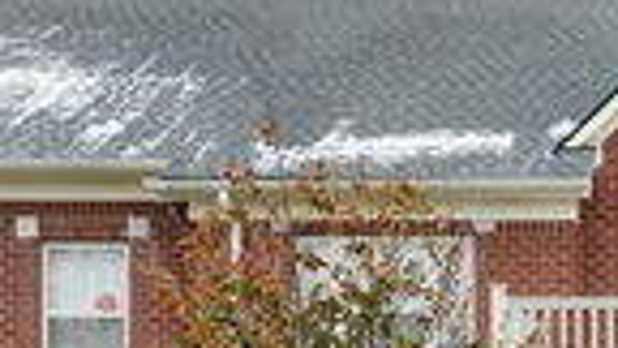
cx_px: 858
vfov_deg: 12.4
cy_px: 509
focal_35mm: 93
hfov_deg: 20.4
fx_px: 1524
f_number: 2.8
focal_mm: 12.3
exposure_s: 1/400
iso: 170
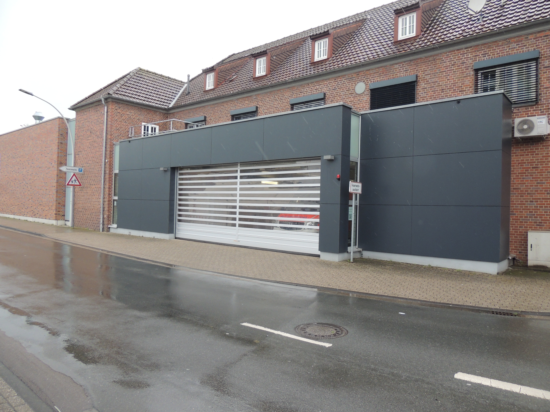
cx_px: 275
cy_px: 206
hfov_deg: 71.6
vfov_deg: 56.8
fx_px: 381
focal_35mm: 24
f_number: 3
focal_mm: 4.3
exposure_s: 1/250
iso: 200
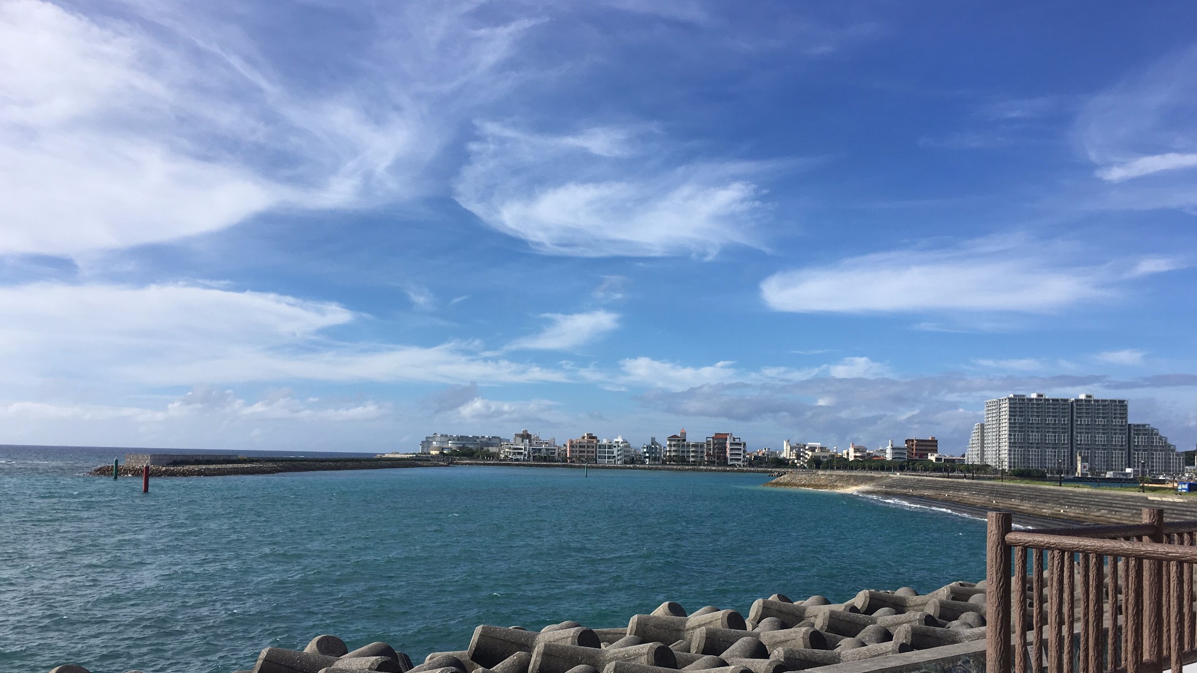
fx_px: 1016
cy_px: 434
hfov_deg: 61.0
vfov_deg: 36.4
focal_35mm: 32
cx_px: 593
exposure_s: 1/2024
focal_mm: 4.15
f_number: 2.2
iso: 25
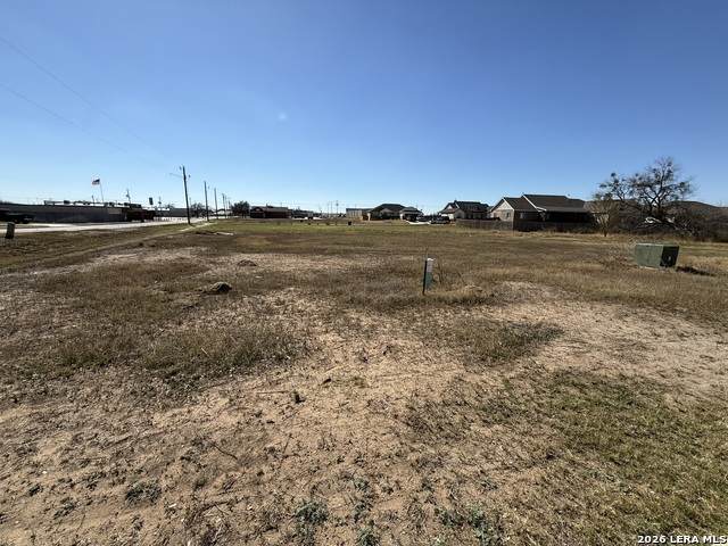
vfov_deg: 85.7
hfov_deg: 102.1
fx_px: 294
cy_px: 273
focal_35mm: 14
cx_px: 364
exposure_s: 1/2976
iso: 50
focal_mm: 2.22
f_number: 2.2
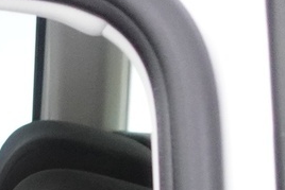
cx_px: -441
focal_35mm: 145
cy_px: 566
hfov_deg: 11.3
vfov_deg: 8.1
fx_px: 1148
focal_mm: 9.4
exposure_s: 1/20
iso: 800
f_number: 1.8
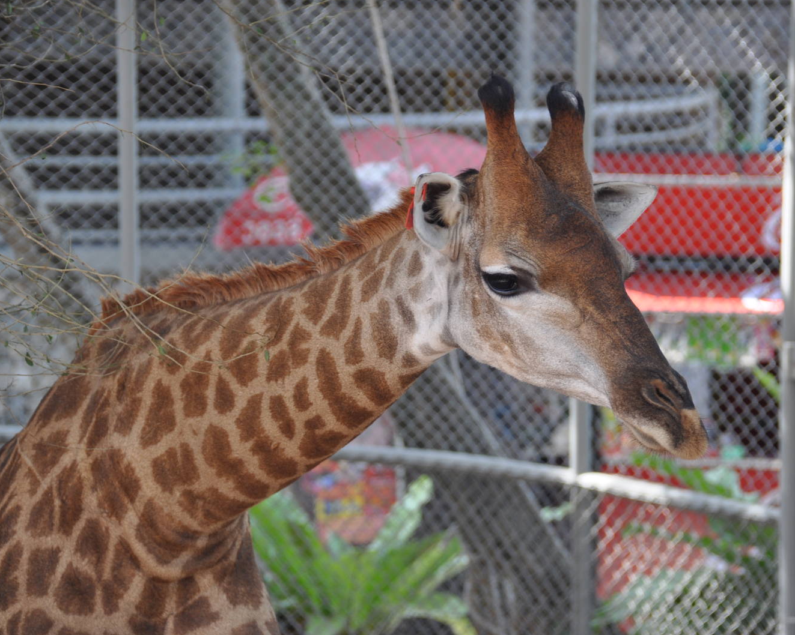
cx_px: 431
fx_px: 5001
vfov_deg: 7.3
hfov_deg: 9.1
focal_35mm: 213
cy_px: 317
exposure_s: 1/125
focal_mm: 125
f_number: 5.6
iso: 220
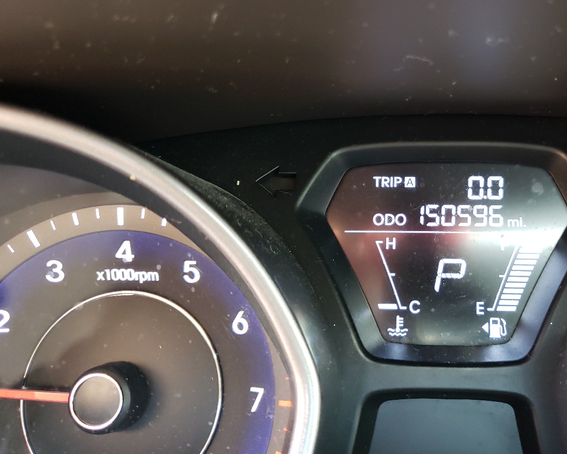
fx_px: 621
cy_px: 198
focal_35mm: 37
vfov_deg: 40.1
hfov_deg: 47.8
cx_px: 402
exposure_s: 1/60.2
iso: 205
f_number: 1.5
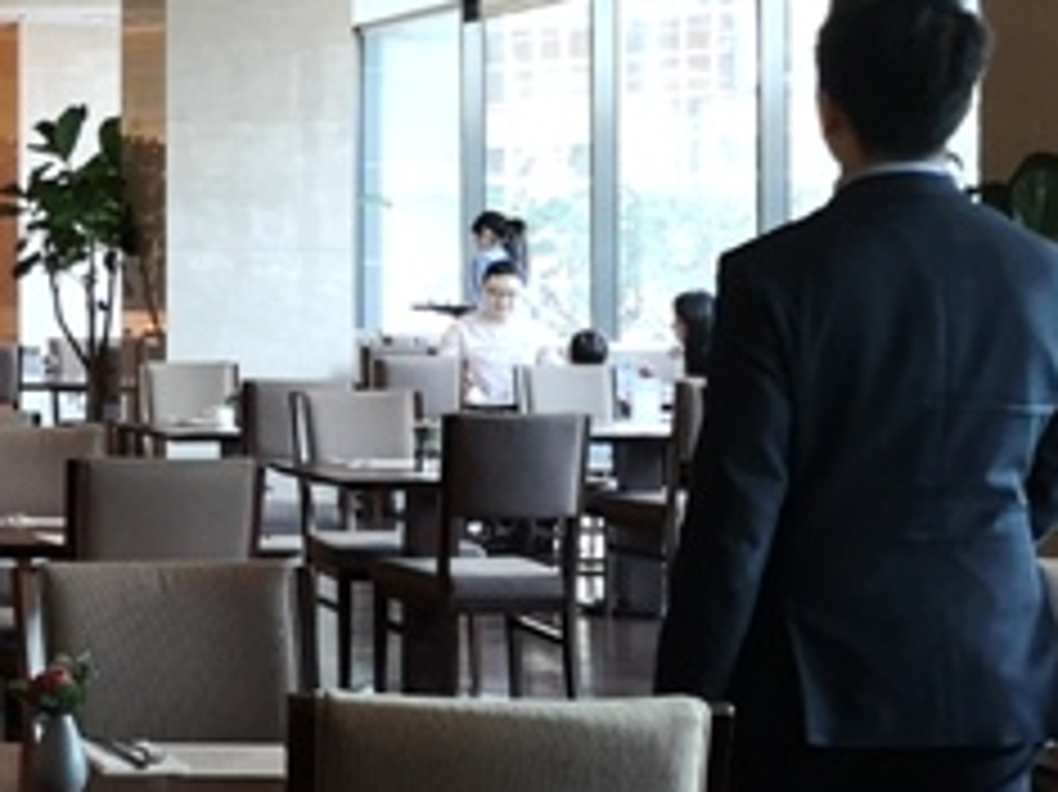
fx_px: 2810
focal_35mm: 92
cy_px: 212
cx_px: -590
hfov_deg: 18.5
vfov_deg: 16.0
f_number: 1.8
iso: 320
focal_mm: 3.95
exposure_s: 1/120
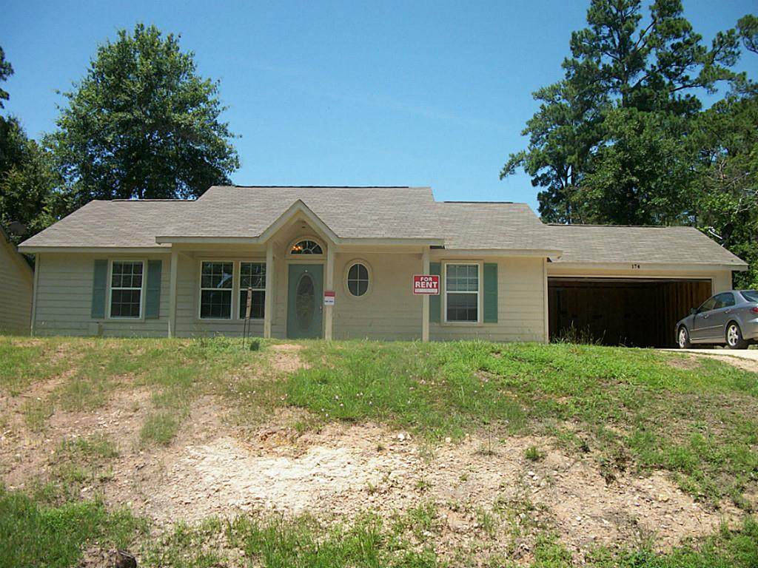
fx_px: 701
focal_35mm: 32
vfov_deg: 44.2
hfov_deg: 56.8
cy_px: 284
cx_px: 379
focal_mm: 5.7
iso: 80
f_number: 8.8
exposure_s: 1/125
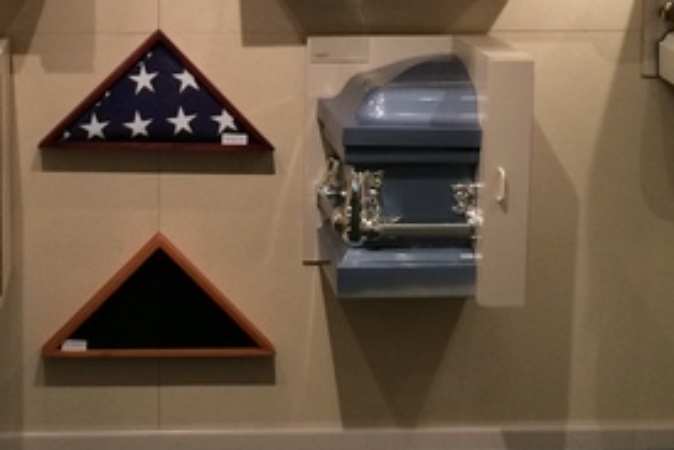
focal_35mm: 77
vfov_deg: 17.5
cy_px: 41
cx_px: 167
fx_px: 1442
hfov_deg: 26.0
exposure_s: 1/30
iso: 80
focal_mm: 4.15
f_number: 2.2
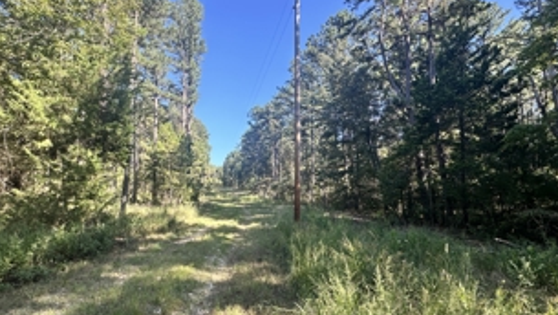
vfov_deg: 55.7
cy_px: 185
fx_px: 296
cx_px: 260
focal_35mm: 20
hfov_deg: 86.5
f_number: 2.2
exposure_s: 1/344
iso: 40
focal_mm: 2.22
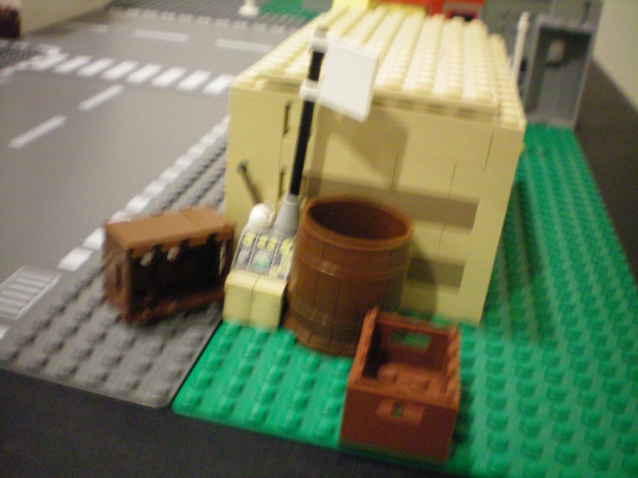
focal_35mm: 38
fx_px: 700
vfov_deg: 37.7
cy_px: 239
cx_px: 319
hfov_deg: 49.0
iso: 400
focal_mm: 6.3
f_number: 3.1
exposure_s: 1/10
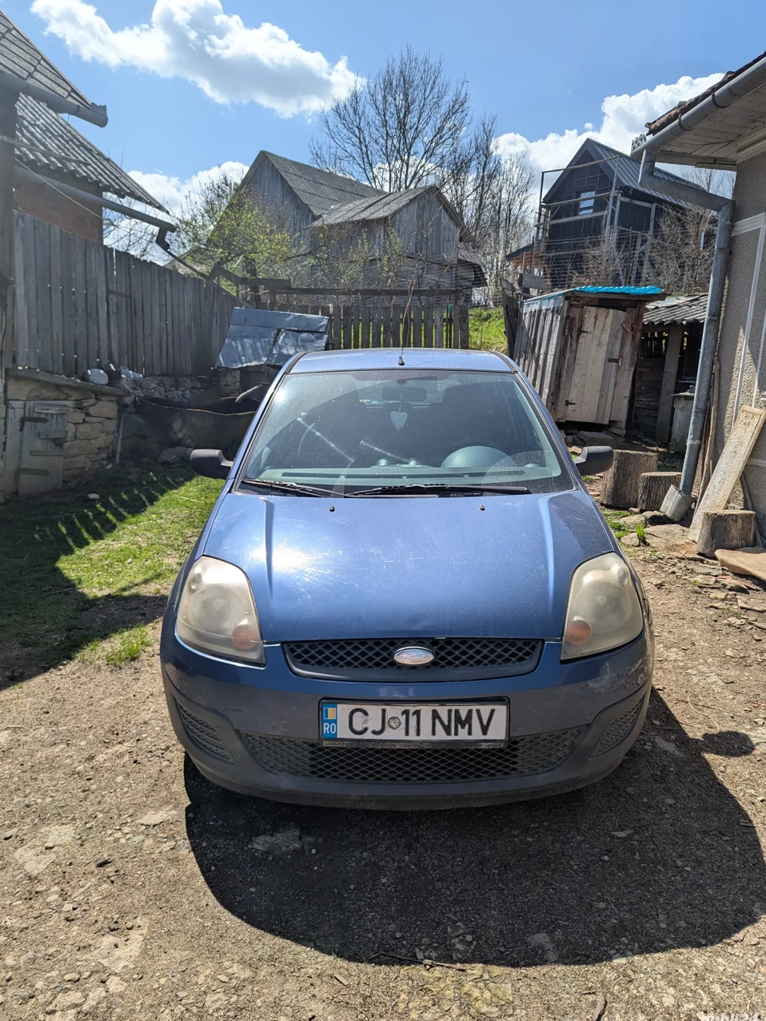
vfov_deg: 69.4
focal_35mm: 25
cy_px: 500
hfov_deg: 54.9
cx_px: 384
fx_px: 737
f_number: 1.85
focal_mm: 6.81
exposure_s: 1/2179
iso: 38
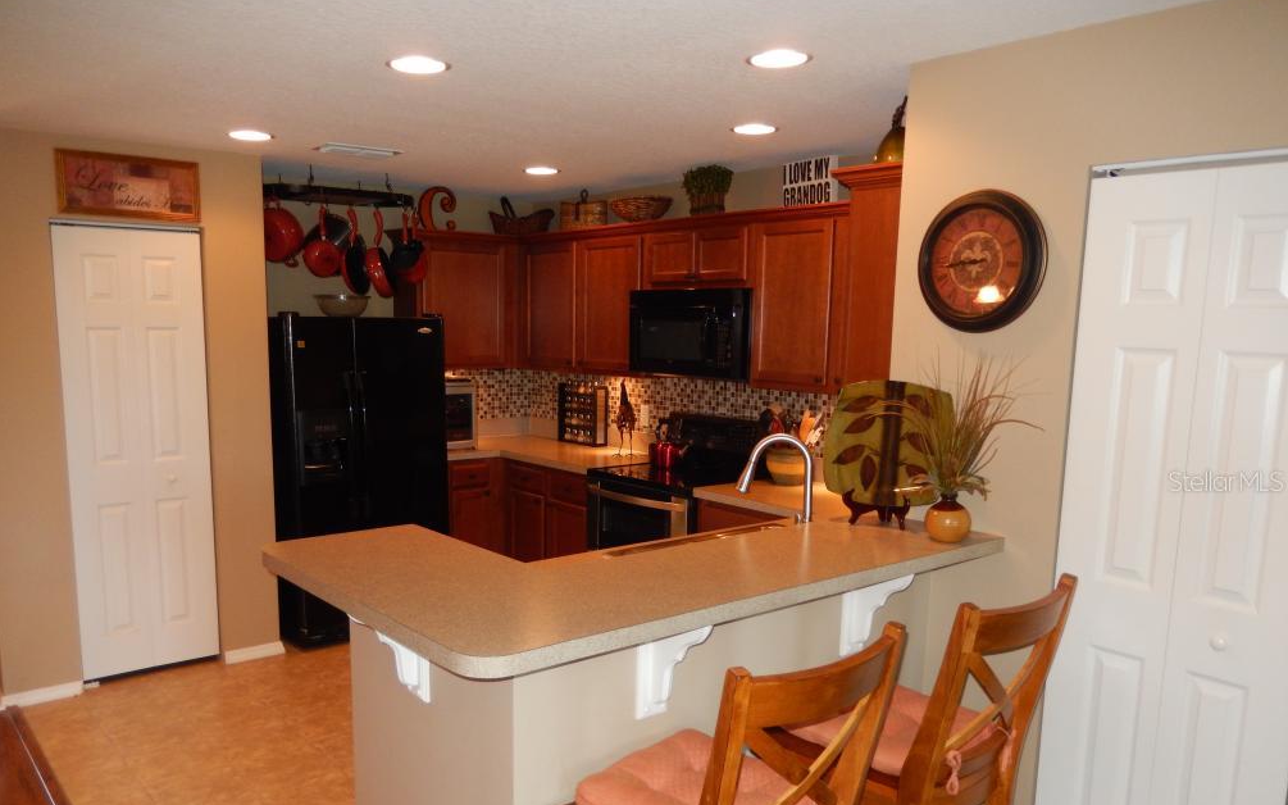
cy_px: 481
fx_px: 948
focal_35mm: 27
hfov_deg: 68.4
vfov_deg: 45.8
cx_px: 633
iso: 220
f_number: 3.4
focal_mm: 4.5
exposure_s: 1/30
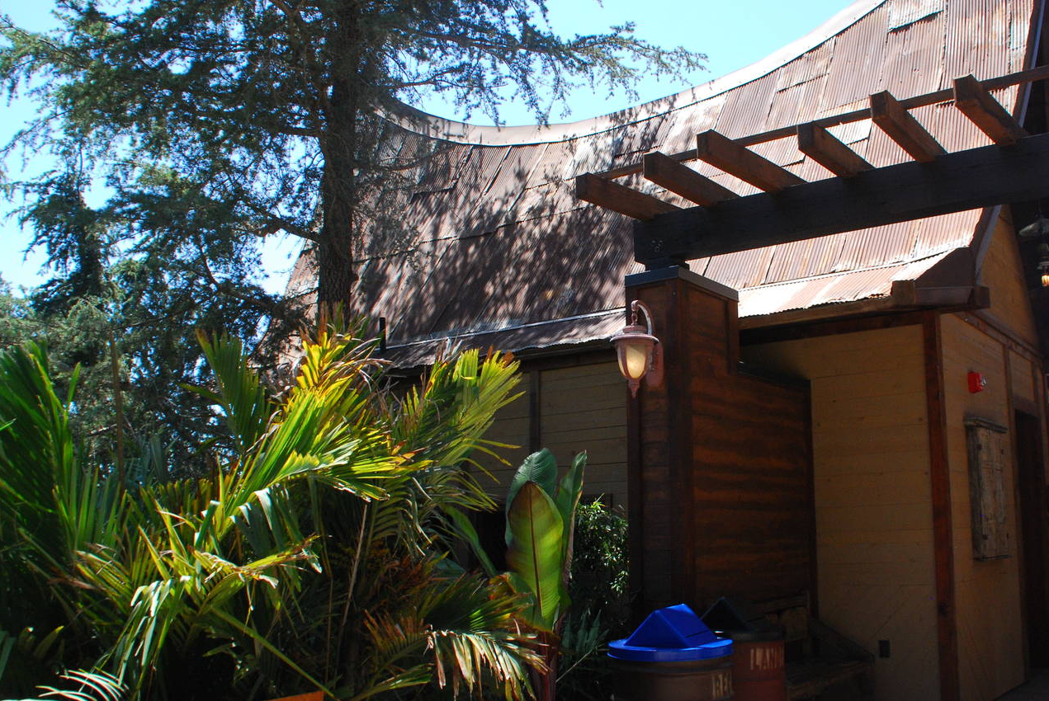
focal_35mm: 34
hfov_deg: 55.2
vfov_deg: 38.9
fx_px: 992
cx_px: 645
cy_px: 329
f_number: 9
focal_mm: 18
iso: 500
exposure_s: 1/320
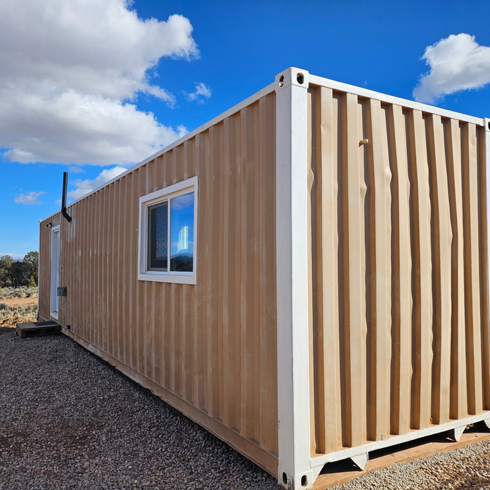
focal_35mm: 28
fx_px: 448
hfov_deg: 57.3
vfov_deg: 57.3
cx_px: 230
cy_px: 249
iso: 25
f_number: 1.8
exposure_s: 1/2365
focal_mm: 5.4
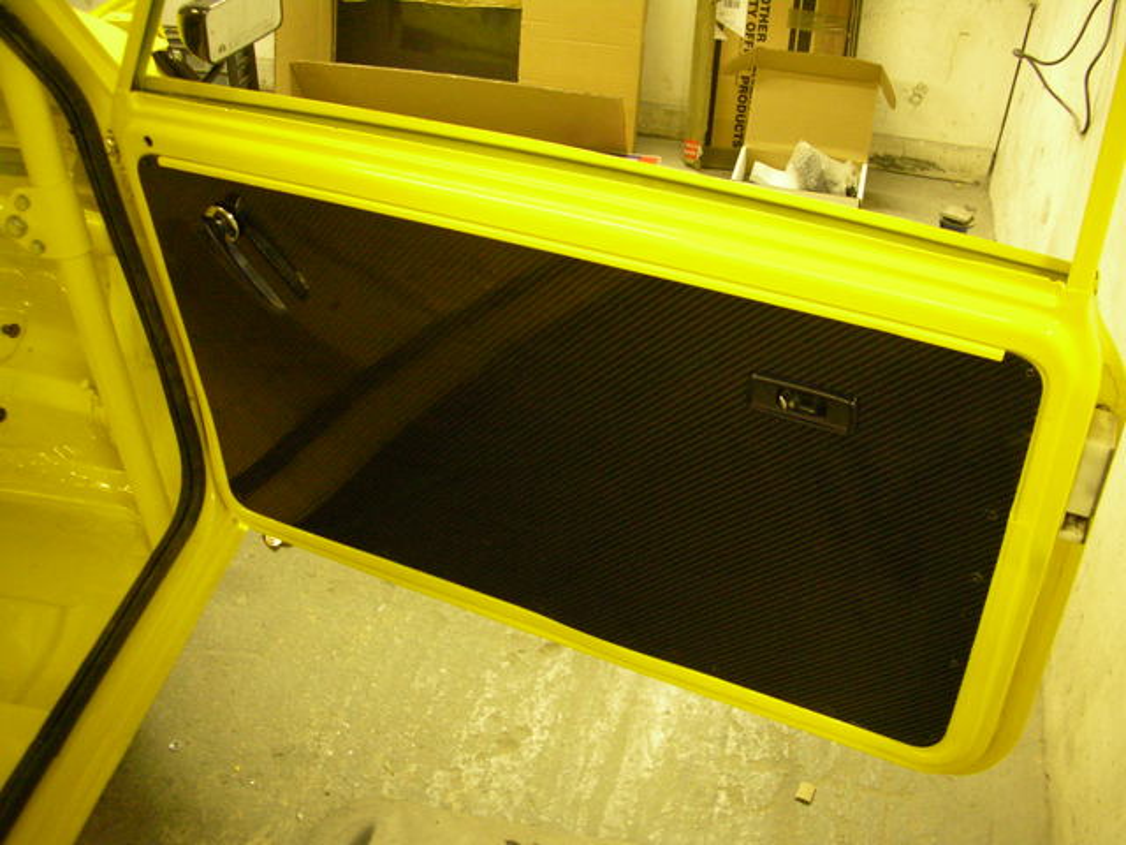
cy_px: 422
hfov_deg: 52.6
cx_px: 563
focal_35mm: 35
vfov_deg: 40.7
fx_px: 1138
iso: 193
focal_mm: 5.8
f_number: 3
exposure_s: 1/4.4
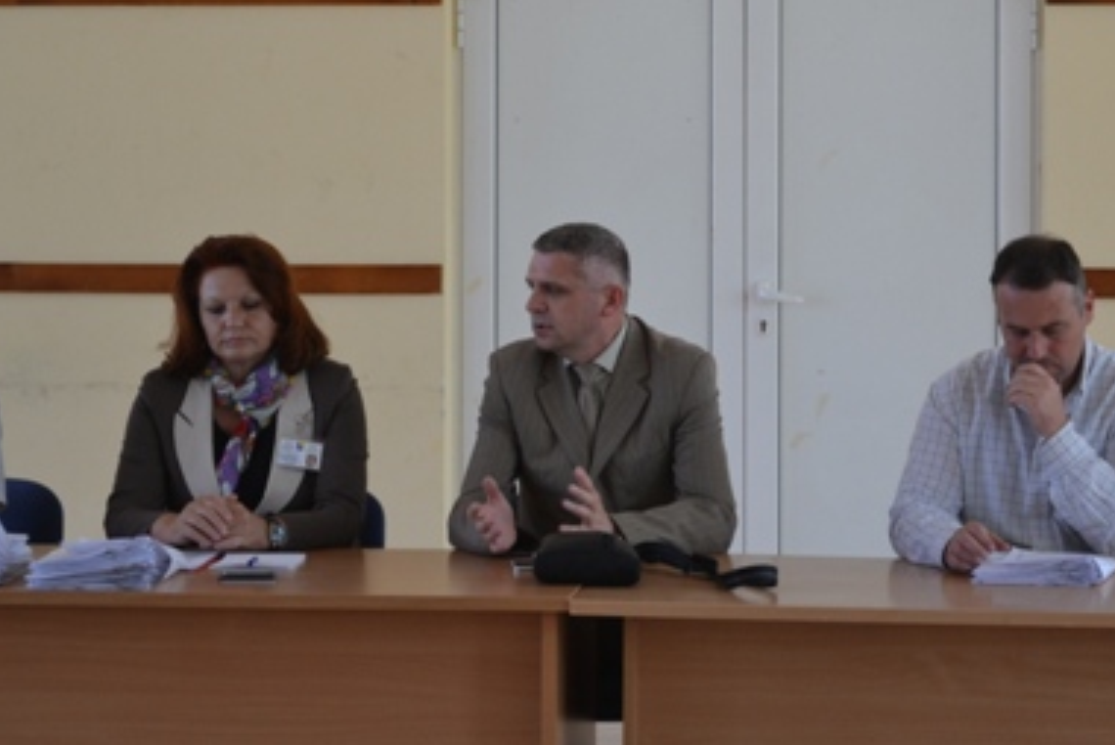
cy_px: 198
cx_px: 616
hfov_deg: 14.8
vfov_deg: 9.9
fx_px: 4303
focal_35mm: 139
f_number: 5.6
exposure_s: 1/50
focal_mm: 55
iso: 400
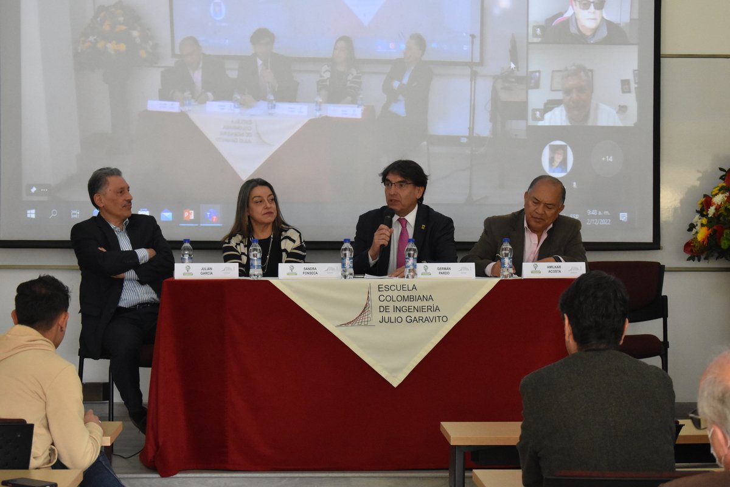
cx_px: 365
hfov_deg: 24.6
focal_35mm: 82
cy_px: 244
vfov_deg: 16.6
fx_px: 1673
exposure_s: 1/60
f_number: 5.6
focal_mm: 55
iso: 3200
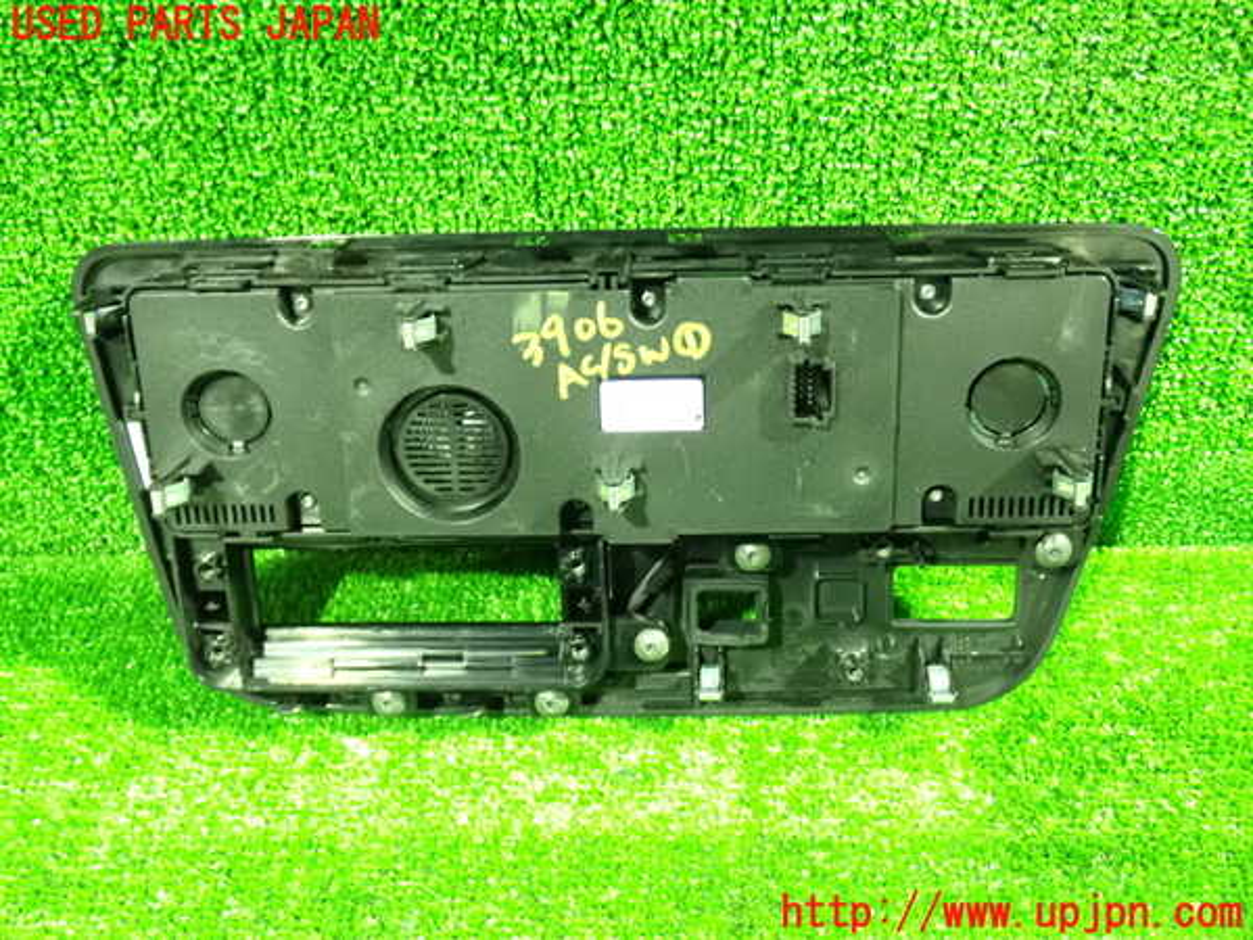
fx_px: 1303
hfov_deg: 51.4
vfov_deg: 39.7
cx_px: 626
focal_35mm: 36
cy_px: 470
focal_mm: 6.37
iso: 1600
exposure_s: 1/8
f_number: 2.5
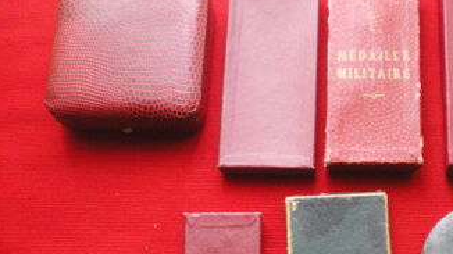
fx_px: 732
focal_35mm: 61
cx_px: 308
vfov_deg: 19.5
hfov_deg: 34.0
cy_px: 193
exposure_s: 1/25
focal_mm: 6.3
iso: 400
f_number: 3.1
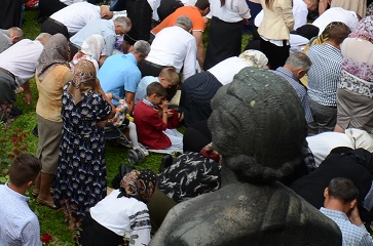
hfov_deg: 16.9
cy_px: -65
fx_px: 1126
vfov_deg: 12.2
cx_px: -197
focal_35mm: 109
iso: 100
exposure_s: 1/100
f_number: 8
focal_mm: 22
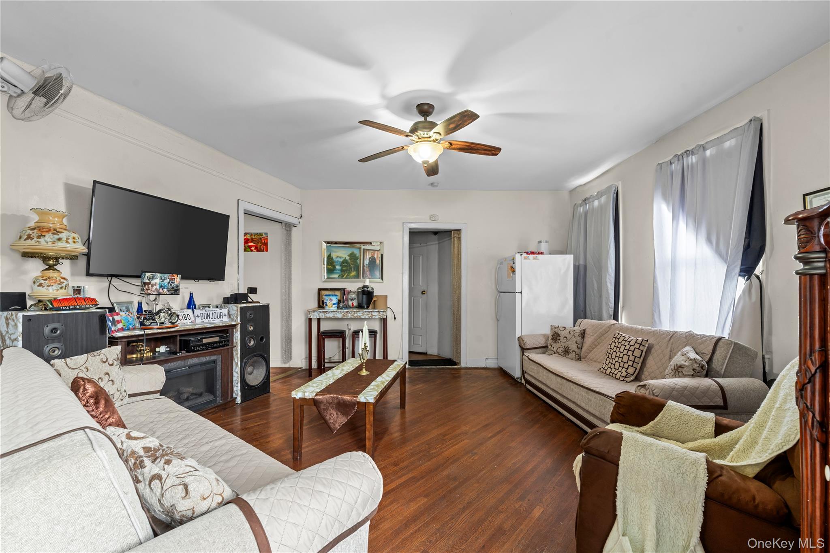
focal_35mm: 14
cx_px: 415
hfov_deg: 104.3
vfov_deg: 81.2
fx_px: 323
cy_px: 276
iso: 500
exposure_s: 1/1.25
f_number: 10
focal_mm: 14
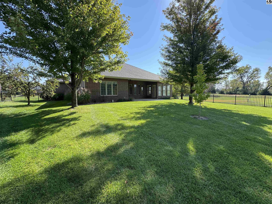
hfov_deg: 102.1
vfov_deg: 85.7
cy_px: 102
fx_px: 110
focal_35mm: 14
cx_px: 136
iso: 40
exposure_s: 1/515
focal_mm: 2.22
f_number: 2.2
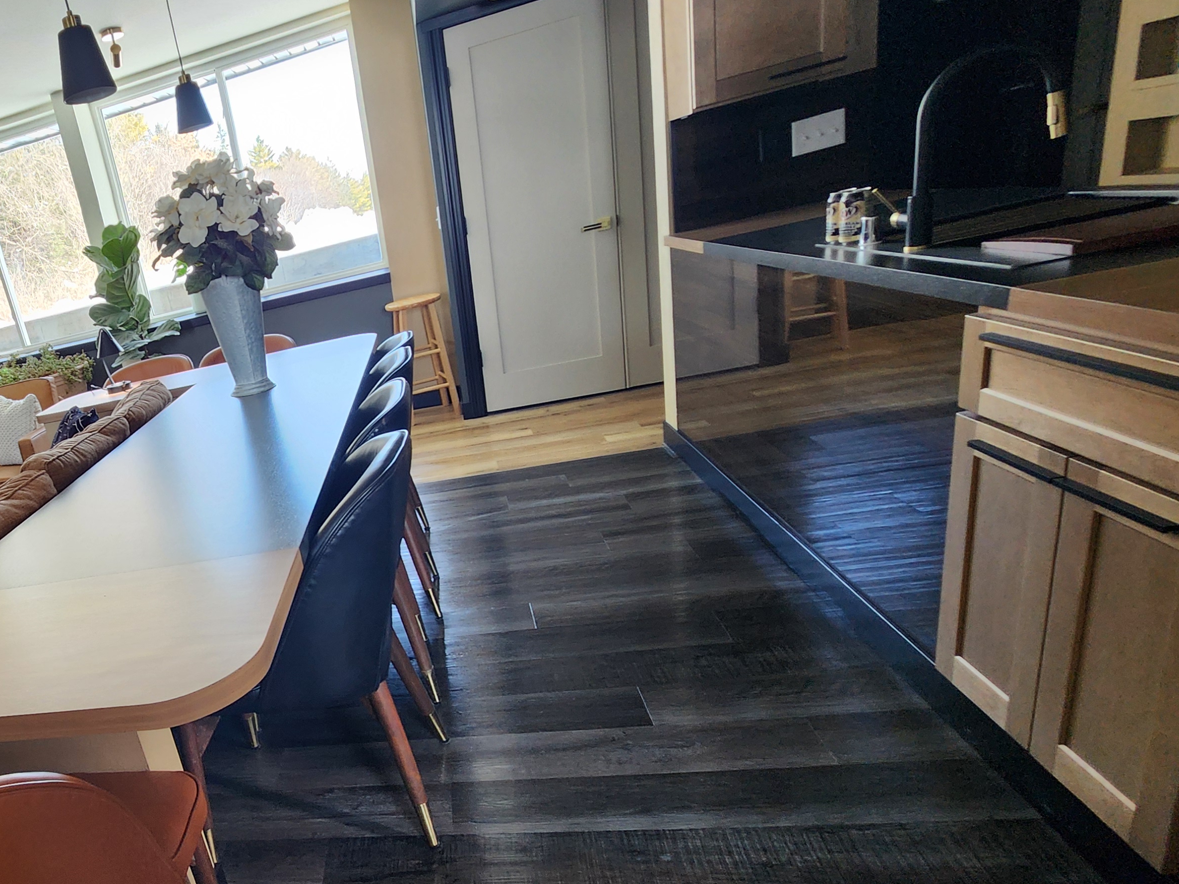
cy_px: 566
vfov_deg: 60.1
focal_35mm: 22
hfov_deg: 68.0
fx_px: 749
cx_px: 212
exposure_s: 1/60
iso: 160
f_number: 2.2
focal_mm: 2.2
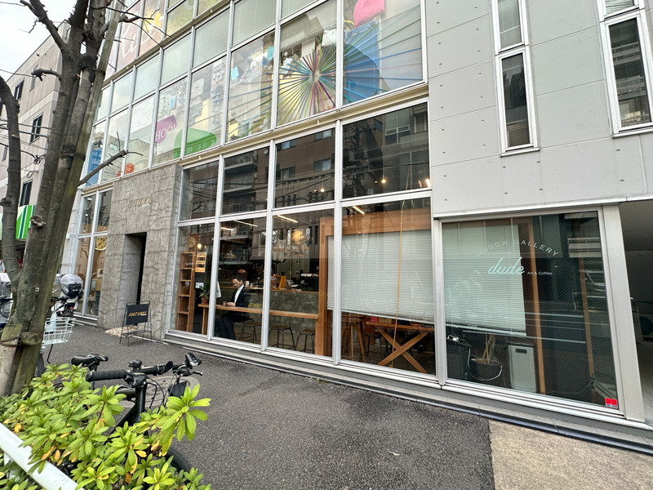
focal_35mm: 14
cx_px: 326
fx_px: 264
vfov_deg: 85.7
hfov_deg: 102.1
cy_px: 245
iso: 80
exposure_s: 1/100
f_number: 2.2
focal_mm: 2.22
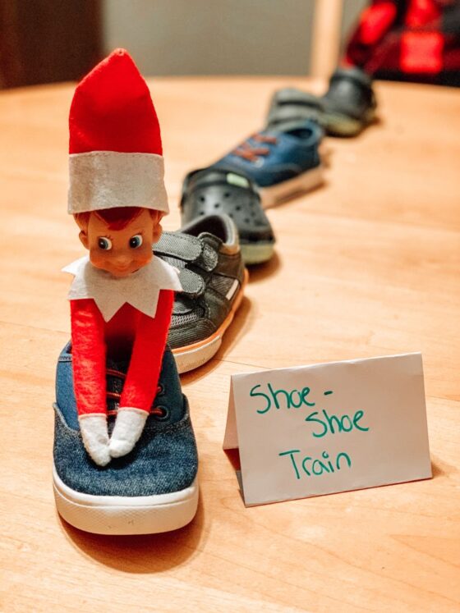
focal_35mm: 52
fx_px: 922
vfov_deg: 36.8
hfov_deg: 28.0
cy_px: 306
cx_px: 230
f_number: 2.4
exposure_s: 1/40
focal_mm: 6
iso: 320
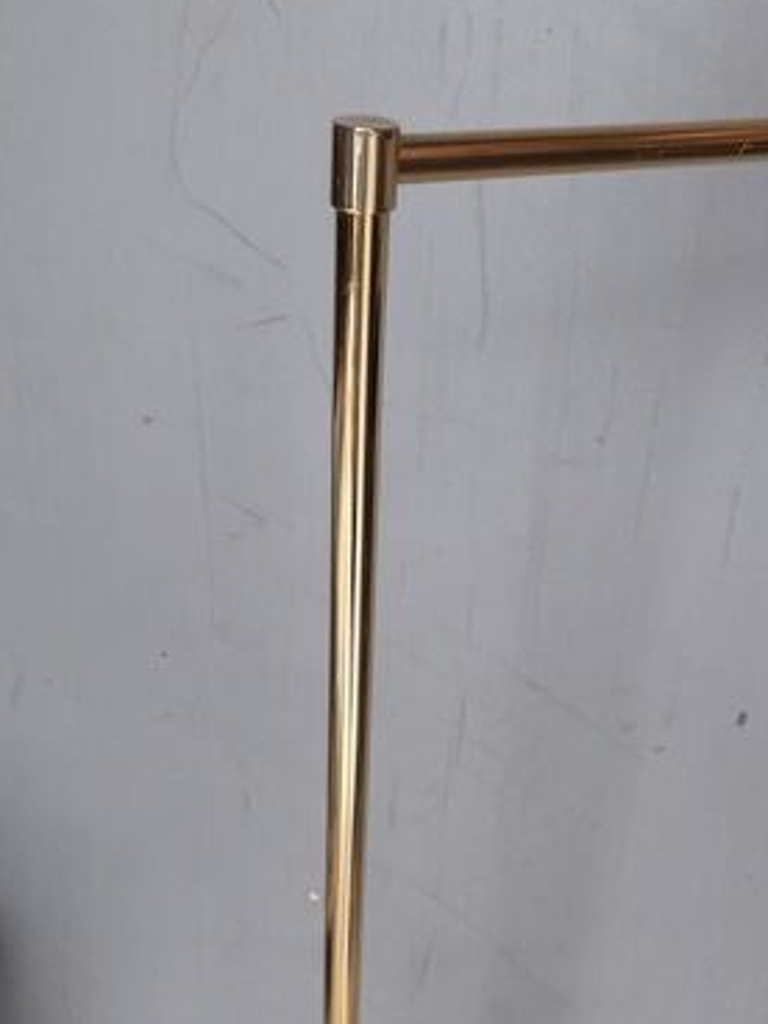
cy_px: 751
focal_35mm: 44
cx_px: 462
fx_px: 1302
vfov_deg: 41.8
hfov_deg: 32.8
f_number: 1.9
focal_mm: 3.6
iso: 64
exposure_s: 1/100
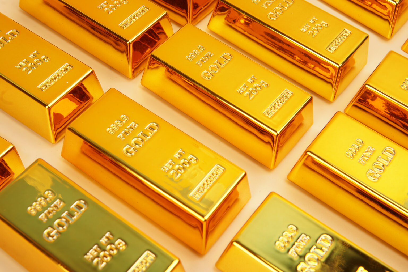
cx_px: 204
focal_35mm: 45
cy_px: 136
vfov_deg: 29.9
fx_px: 510
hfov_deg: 43.6
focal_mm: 30
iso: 100
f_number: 16
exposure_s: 1/50
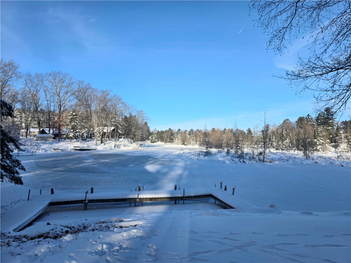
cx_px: 176
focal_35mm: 23
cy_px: 132
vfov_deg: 58.9
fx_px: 233
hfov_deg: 73.9
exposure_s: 1/10000
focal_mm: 6.3
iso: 80
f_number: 1.7
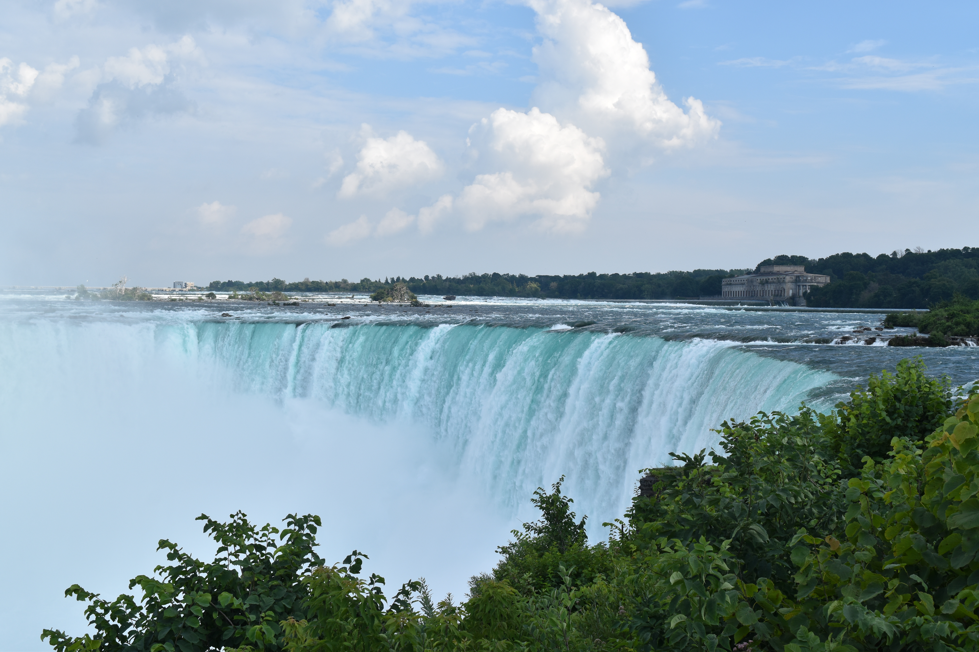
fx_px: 1101
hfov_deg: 47.9
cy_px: 326
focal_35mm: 40
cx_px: 490
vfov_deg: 33.0
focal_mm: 27
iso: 200
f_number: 10
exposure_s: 1/400
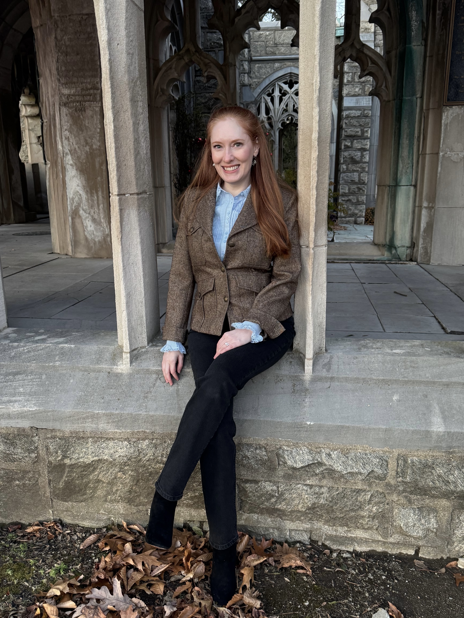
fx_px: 429
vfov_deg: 71.6
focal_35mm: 24
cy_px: 309
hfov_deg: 56.8
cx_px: 232
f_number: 1.78
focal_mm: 6.76
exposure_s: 1/60
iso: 250
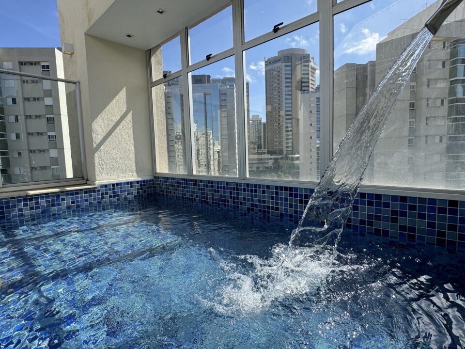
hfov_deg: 102.1
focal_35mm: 14
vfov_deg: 85.7
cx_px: 232
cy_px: 174
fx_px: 188
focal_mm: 2.22
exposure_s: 1/1477
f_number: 2.2
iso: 50
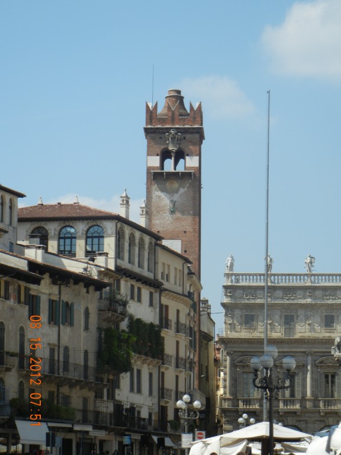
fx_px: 1524
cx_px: 170
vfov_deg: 17.0
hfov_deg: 12.8
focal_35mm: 116
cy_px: 228
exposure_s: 1/242
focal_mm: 20.9
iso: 160
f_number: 9.2
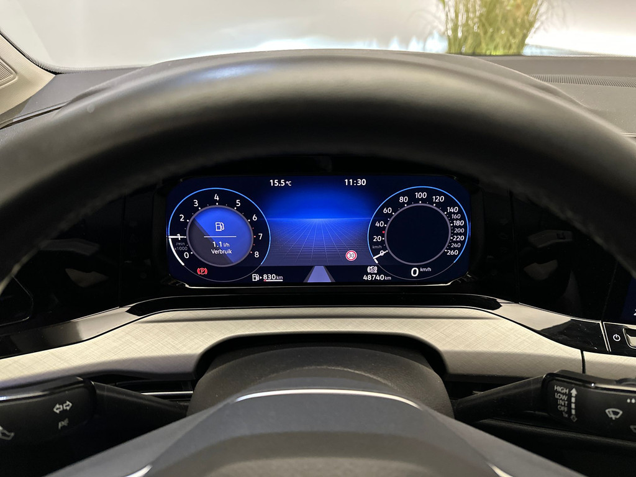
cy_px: 238
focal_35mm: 24
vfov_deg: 56.8
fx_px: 441
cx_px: 318
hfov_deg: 71.6
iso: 800
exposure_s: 1/60
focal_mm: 6.86
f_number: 1.78
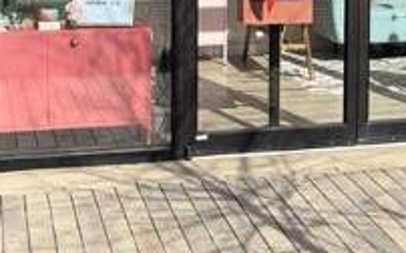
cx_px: 344
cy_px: -14
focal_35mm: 105
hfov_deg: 19.6
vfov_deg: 12.3
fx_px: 1161
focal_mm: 5.96
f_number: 1.6
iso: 50
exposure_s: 1/3831
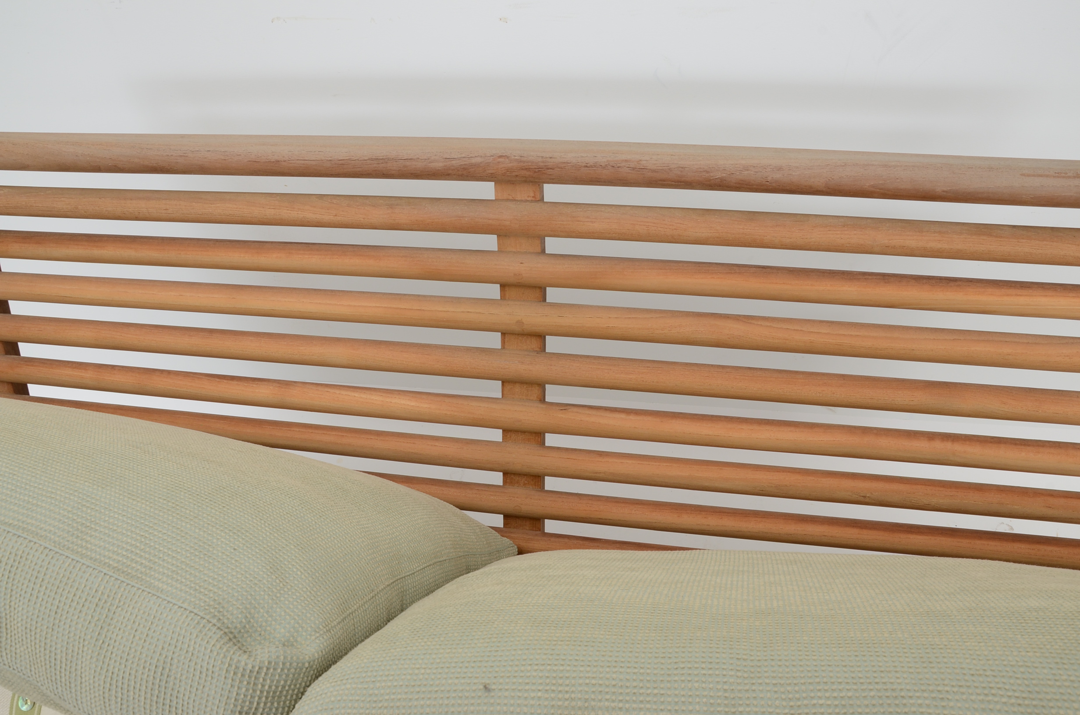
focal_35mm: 27
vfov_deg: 47.7
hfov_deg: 67.5
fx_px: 808
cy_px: 358
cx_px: 540
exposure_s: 1/125
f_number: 11
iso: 320
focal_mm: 18
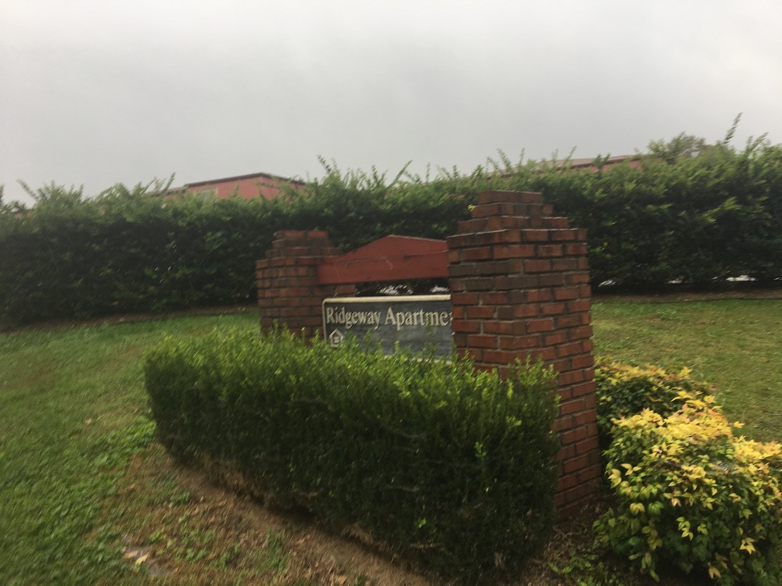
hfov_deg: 61.7
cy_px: 293
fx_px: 655
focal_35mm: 29
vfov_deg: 48.2
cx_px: 391
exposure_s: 1/120
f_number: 2.2
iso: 25
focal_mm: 4.15
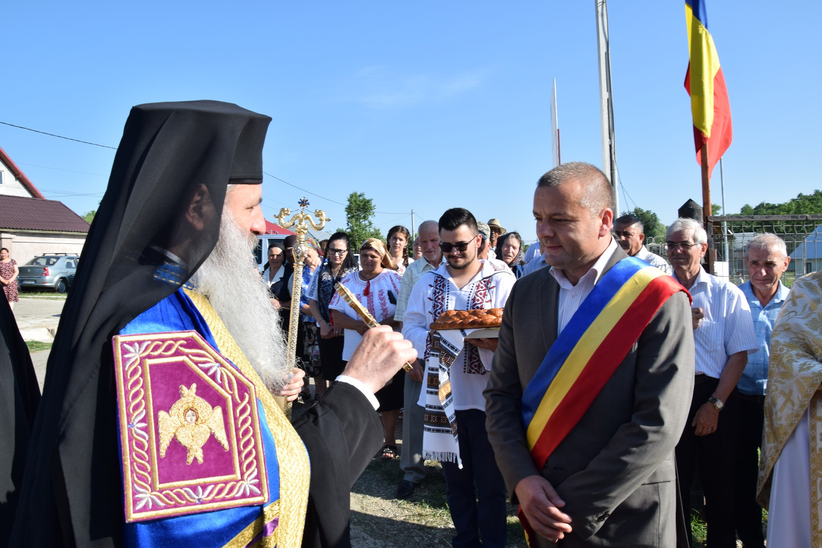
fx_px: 616
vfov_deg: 47.9
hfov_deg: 67.4
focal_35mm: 27
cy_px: 274
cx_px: 411
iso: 100
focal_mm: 18
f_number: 9
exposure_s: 1/125
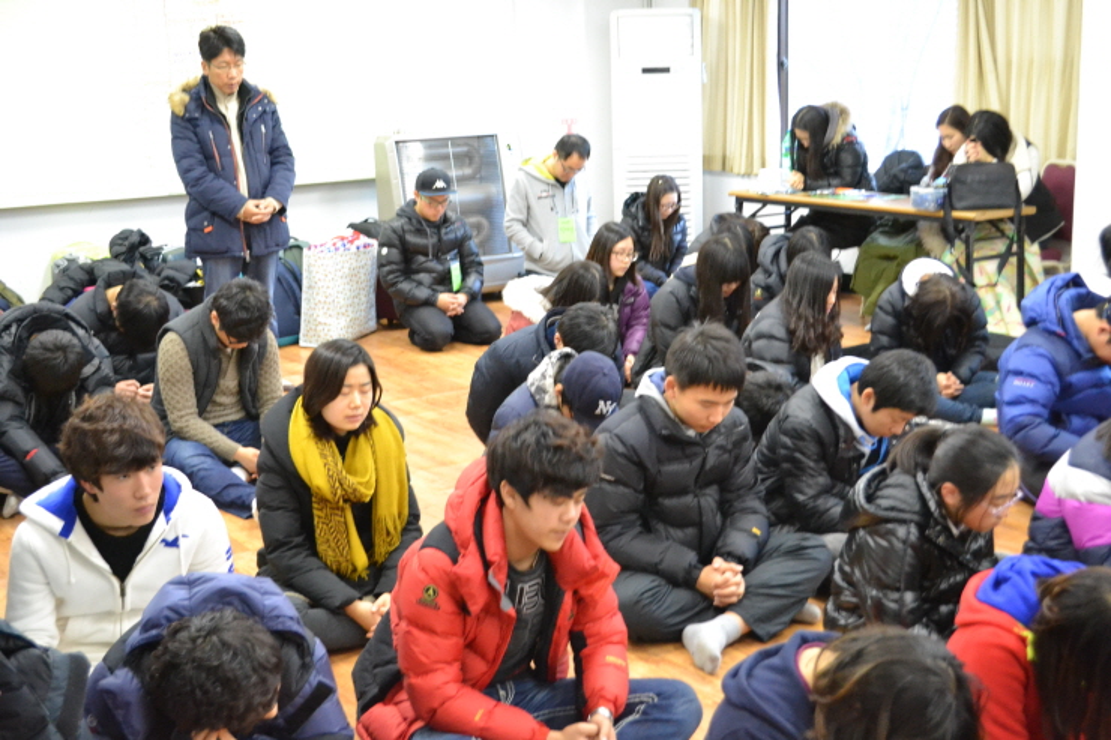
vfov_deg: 28.1
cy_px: 370
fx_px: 1481
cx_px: 556
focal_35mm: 48
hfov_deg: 41.1
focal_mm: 32
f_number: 4.8
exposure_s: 1/50
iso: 3200
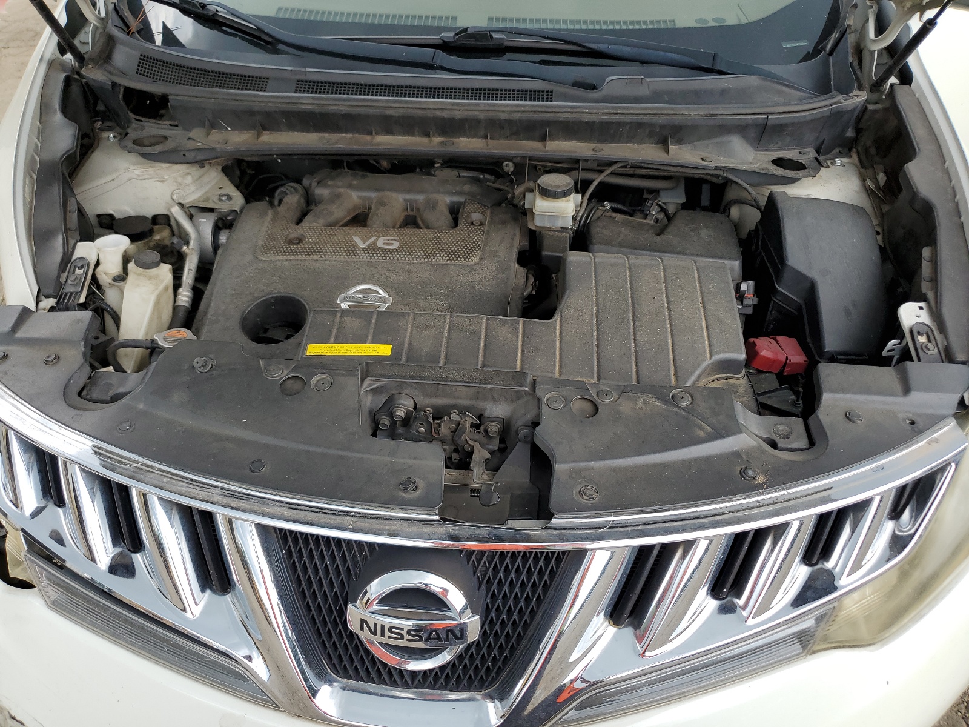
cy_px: 364
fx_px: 728
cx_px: 484
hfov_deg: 67.3
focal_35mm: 26
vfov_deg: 53.1
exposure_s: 1/400
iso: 50
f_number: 1.5
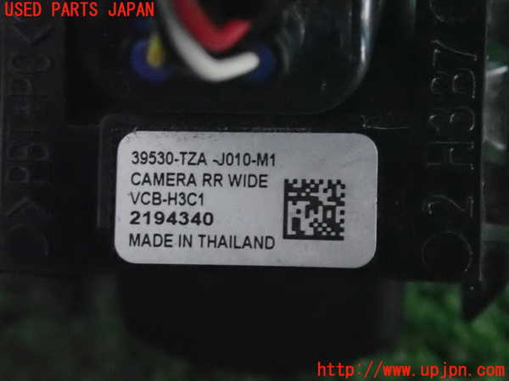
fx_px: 441
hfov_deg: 60.0
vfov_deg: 46.8
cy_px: 190
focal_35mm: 30
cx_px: 254
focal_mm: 5.4
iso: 6400
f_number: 4.9
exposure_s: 1/60
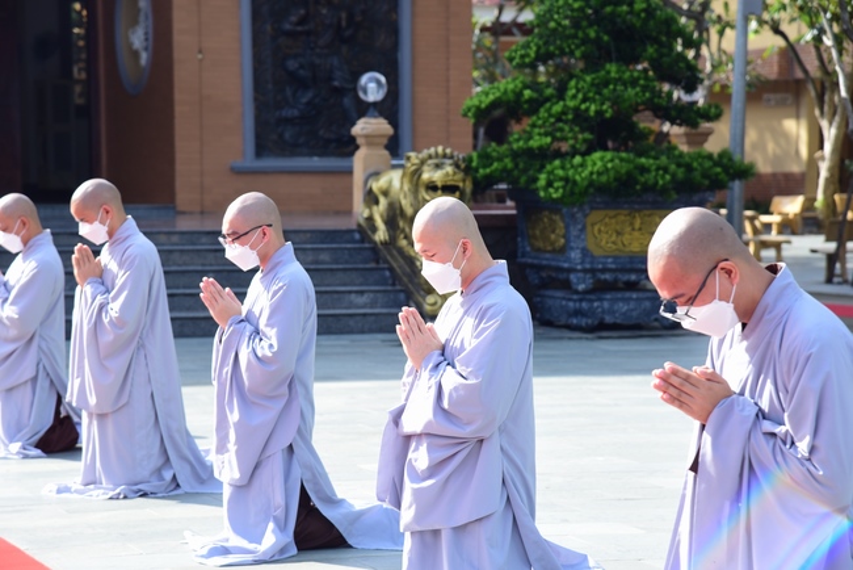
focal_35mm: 120
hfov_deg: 17.1
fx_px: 2844
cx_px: 426
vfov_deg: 11.4
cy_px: 285
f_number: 7.1
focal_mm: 120
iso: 250
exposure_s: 1/200
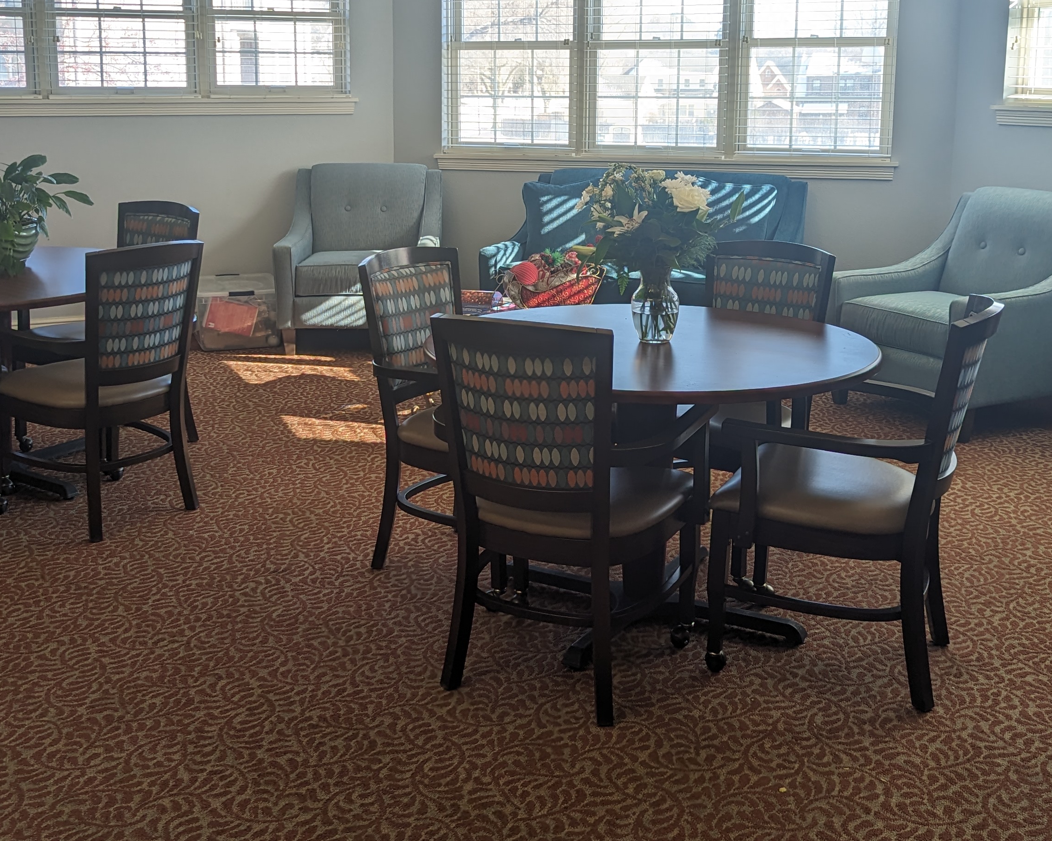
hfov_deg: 43.8
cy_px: 301
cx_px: 466
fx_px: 1308
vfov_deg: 35.4
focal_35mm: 42
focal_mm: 6.81
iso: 42
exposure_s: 1/120
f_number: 1.85
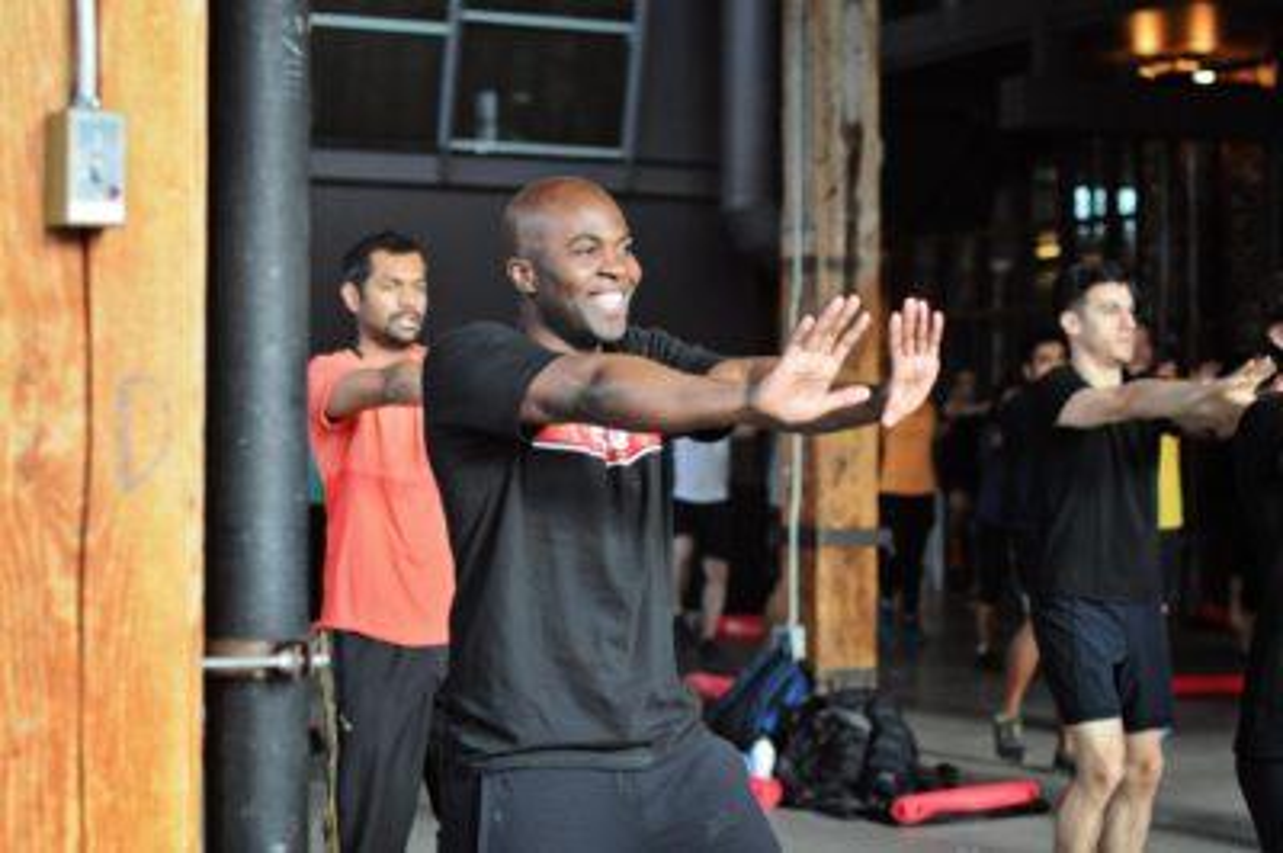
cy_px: 426
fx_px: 2671
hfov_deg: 27.0
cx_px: 642
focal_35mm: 75
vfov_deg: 18.2
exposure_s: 1/320
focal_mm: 50
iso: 800
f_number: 2.2
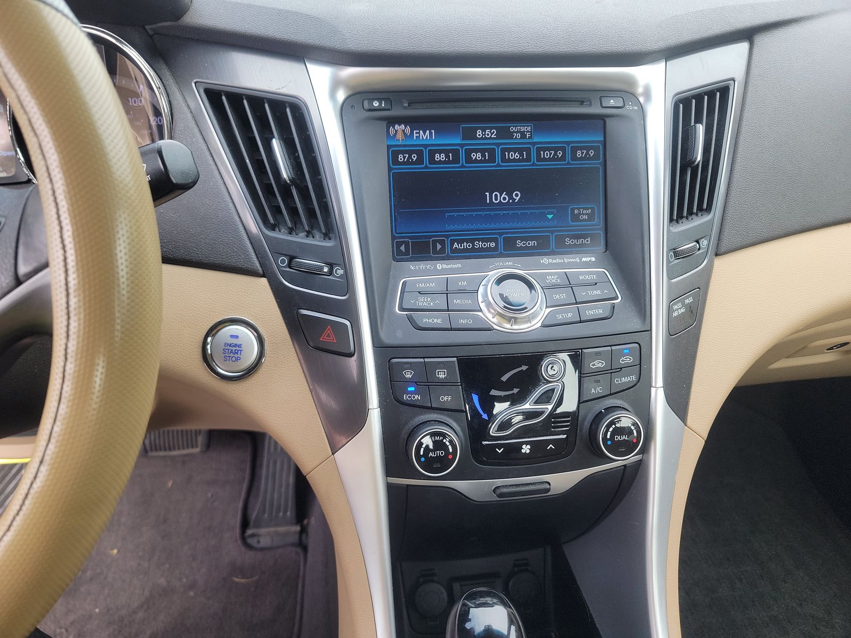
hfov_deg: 71.6
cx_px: 426
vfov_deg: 56.8
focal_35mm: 24
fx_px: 590
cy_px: 319
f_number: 1.8
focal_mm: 6.7
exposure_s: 1/59
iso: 55
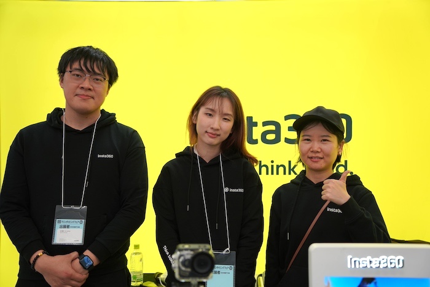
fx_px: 466
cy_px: 144
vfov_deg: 34.2
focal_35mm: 39
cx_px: 215
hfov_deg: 49.5
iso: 500
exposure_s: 1/160
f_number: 4
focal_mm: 39
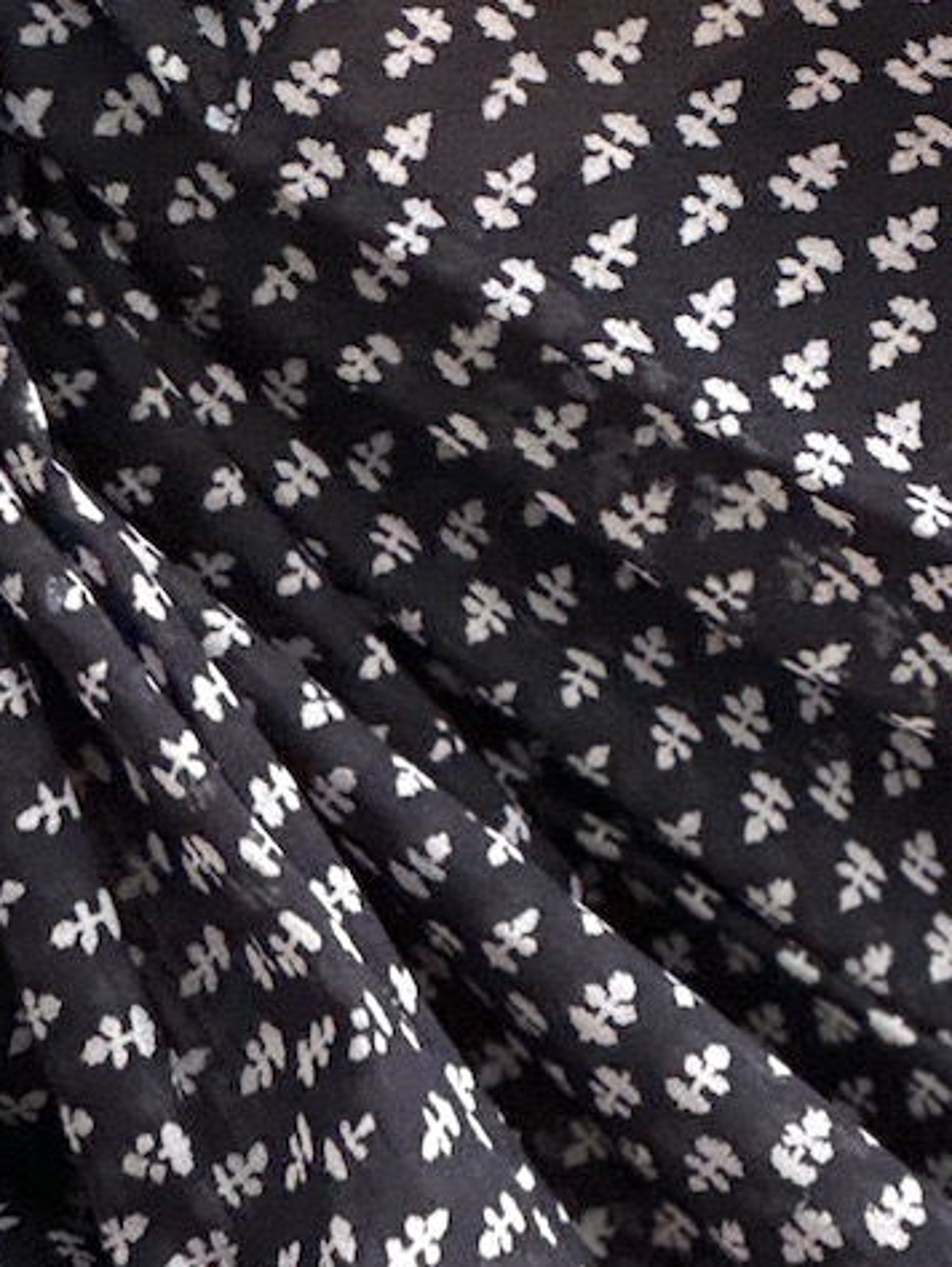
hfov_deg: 6.4
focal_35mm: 231
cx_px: 1009
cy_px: -302
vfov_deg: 8.5
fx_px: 8463
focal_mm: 9
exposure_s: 1/60
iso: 320
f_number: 2.8
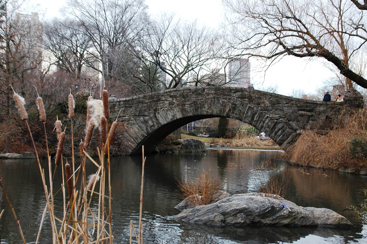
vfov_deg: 28.0
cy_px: 122
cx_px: 184
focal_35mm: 48
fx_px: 489
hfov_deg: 41.1
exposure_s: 1/60
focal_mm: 32
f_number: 7.1
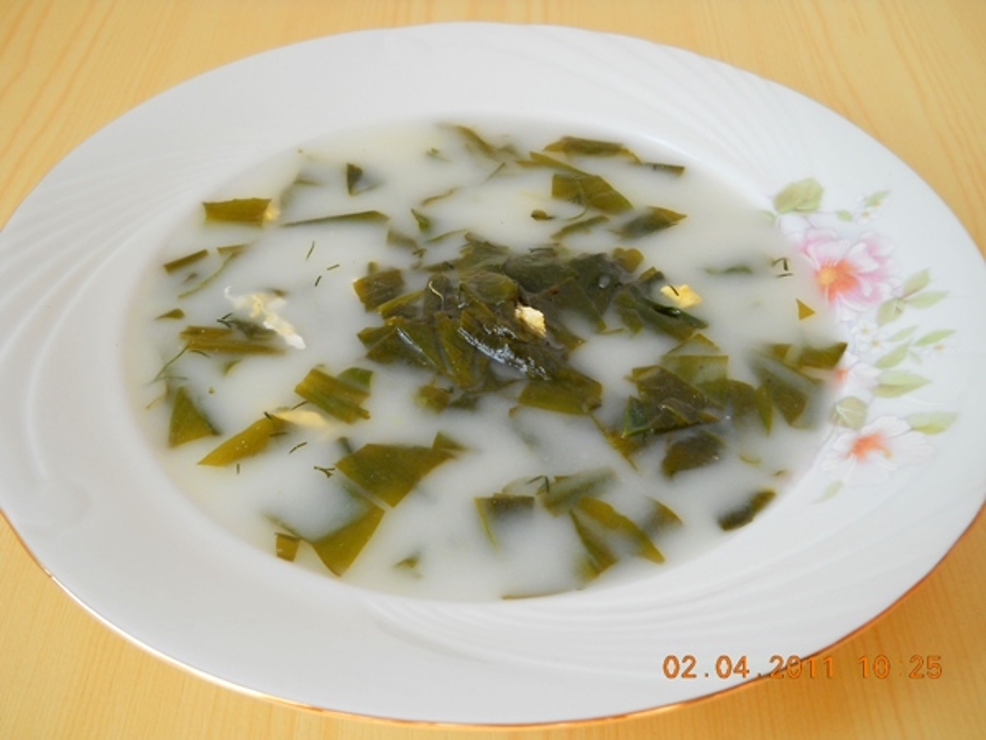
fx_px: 1168
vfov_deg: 35.1
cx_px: 493
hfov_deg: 45.8
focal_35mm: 41
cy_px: 370
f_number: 3.1
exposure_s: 1/100
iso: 80
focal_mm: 6.72
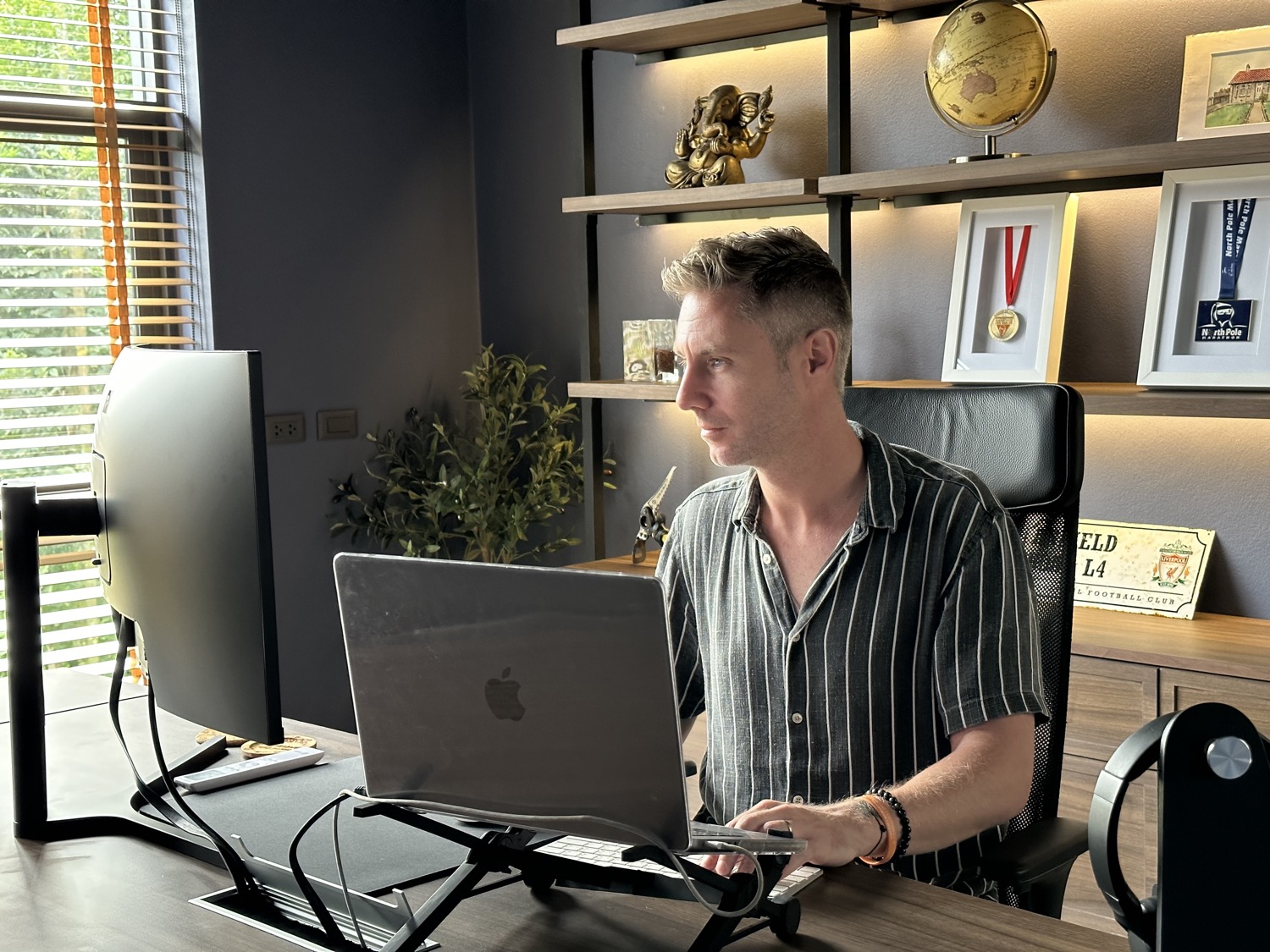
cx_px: 635
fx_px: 1761
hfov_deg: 39.7
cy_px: 476
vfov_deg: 30.3
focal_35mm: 48
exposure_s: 1/59
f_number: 1.78
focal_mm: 6.86
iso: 250
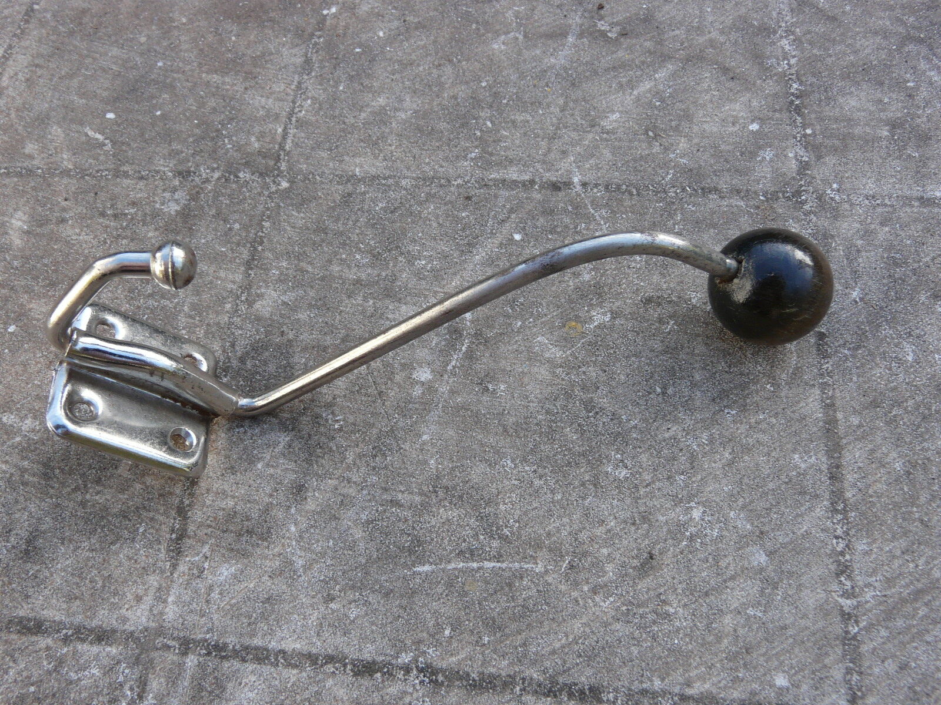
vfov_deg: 49.7
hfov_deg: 63.4
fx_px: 761
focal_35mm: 28
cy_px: 352
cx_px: 470
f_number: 4
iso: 100
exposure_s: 1/100
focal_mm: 4.6
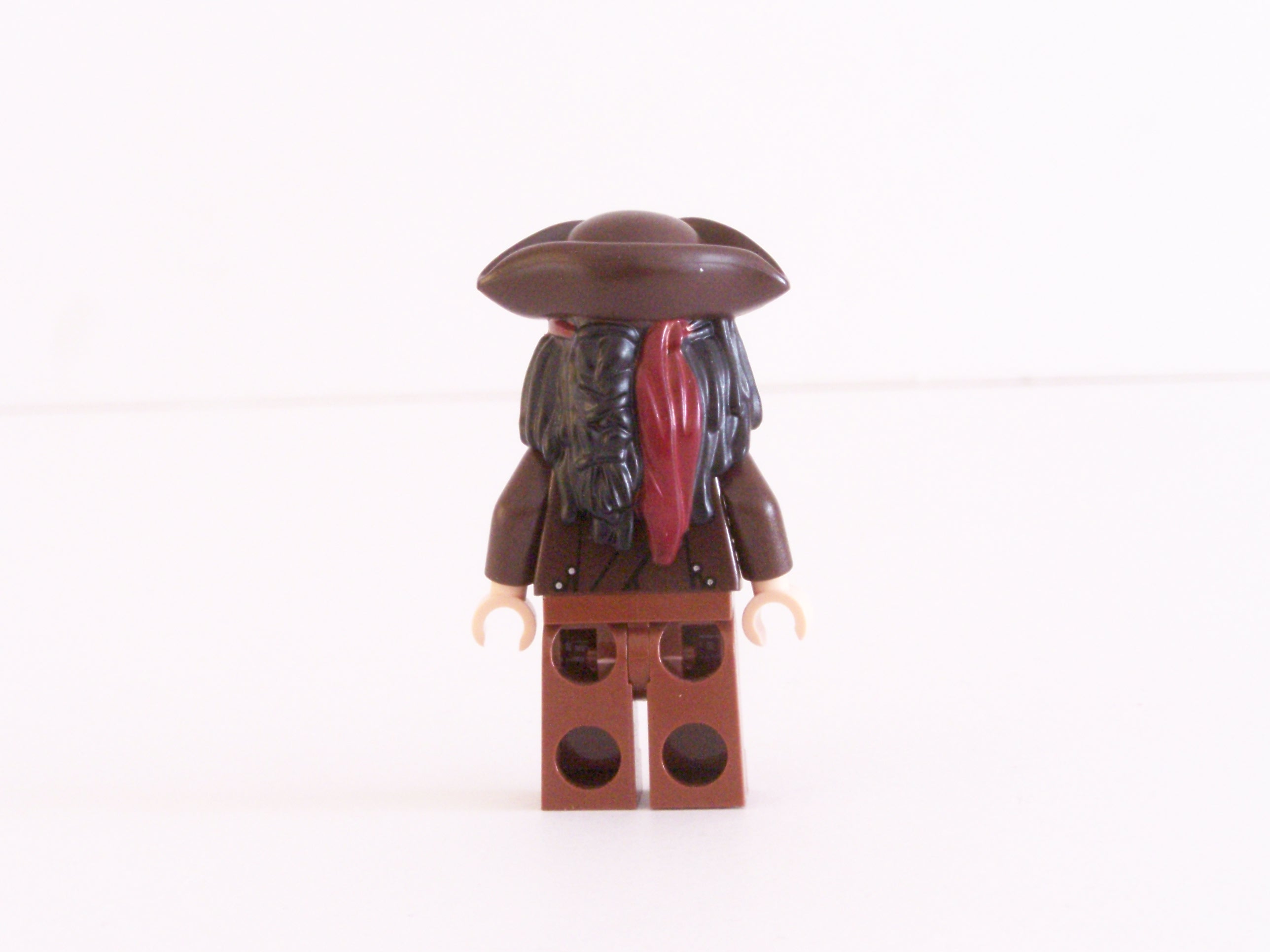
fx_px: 3449
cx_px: 635
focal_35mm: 94
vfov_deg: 15.7
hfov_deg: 20.9
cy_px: 476
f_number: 8
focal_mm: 15.6
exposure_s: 1/1.43
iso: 400
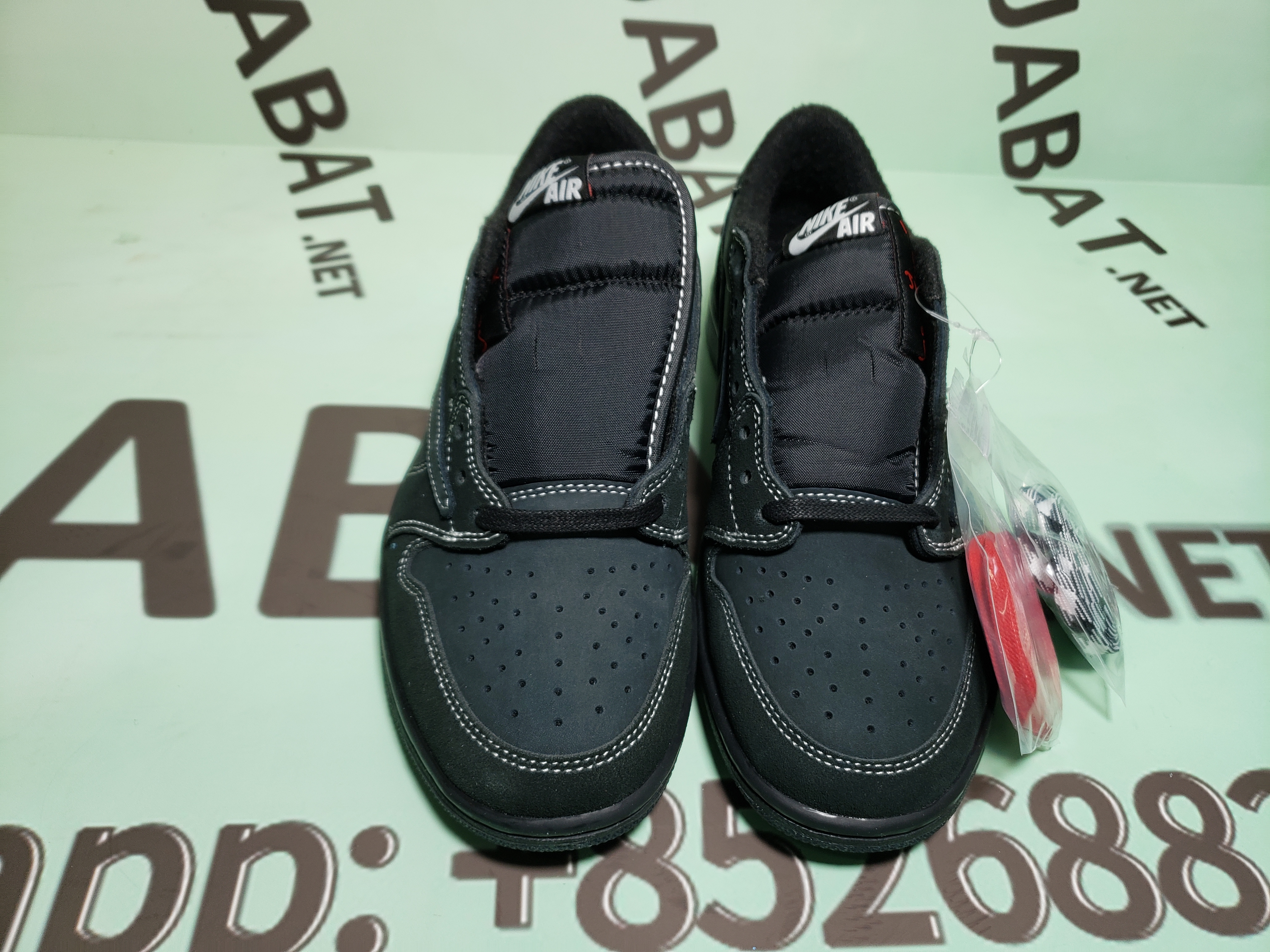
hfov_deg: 67.3
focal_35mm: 26
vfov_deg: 53.1
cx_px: 635
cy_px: 476
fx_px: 954
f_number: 1.5
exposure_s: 1/259
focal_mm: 4.3
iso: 50
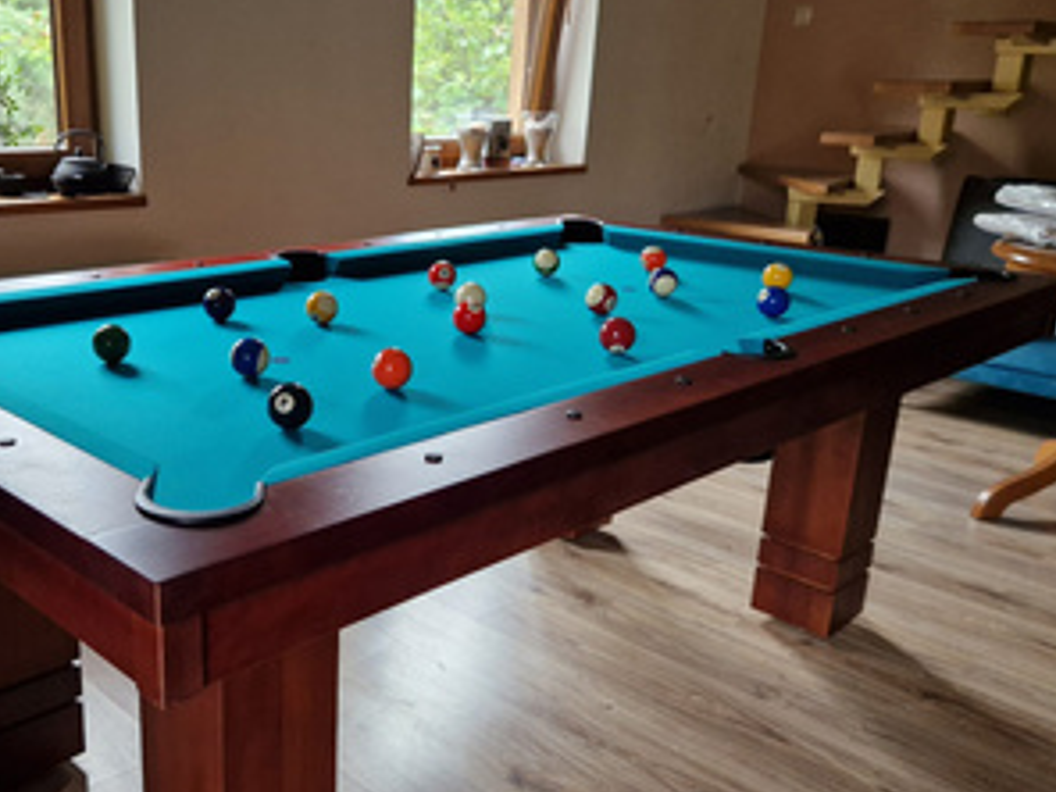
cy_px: 435
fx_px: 1068
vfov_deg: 40.7
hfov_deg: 51.5
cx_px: 335
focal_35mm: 35
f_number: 1.8
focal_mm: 5.4
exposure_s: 1/180
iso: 200
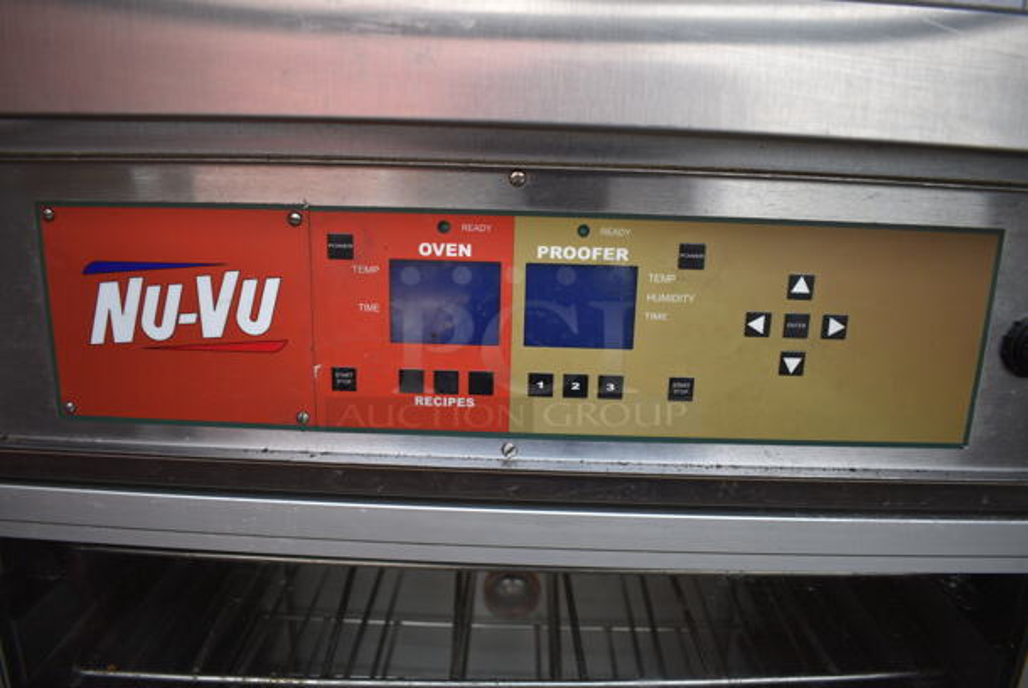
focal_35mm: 27
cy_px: 344
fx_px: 772
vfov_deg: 48.0
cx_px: 514
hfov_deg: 67.3
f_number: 3.5
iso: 400
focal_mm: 18
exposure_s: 1/250
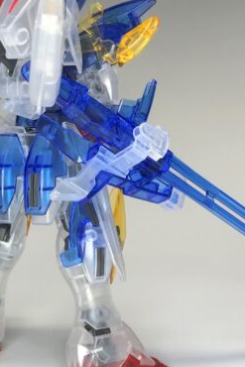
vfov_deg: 31.5
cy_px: 110
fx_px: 642
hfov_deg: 21.4
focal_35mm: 63
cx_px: 61
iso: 40
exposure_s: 1/120
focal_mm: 3.99
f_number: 1.8
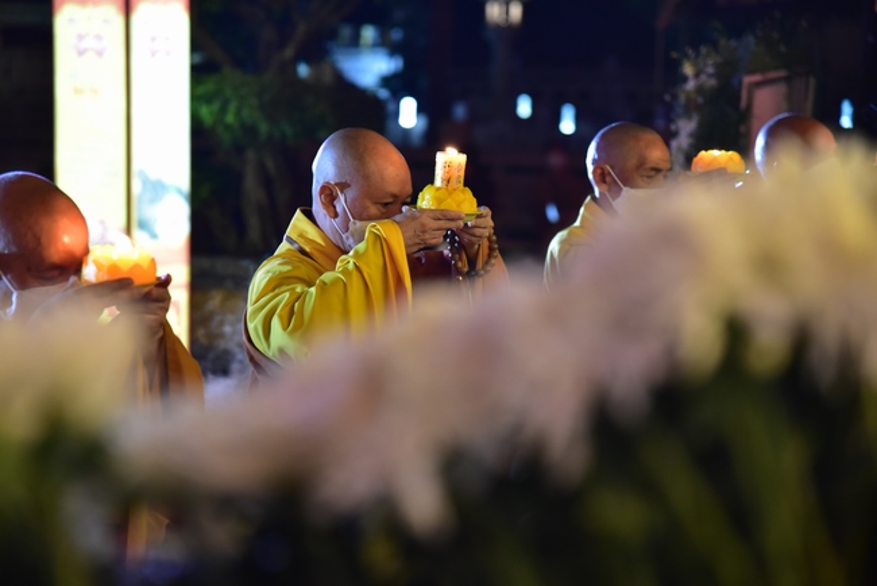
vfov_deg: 11.4
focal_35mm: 120
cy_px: 293
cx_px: 438
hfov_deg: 17.1
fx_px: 2924
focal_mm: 120
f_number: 4
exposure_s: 1/40
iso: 3200
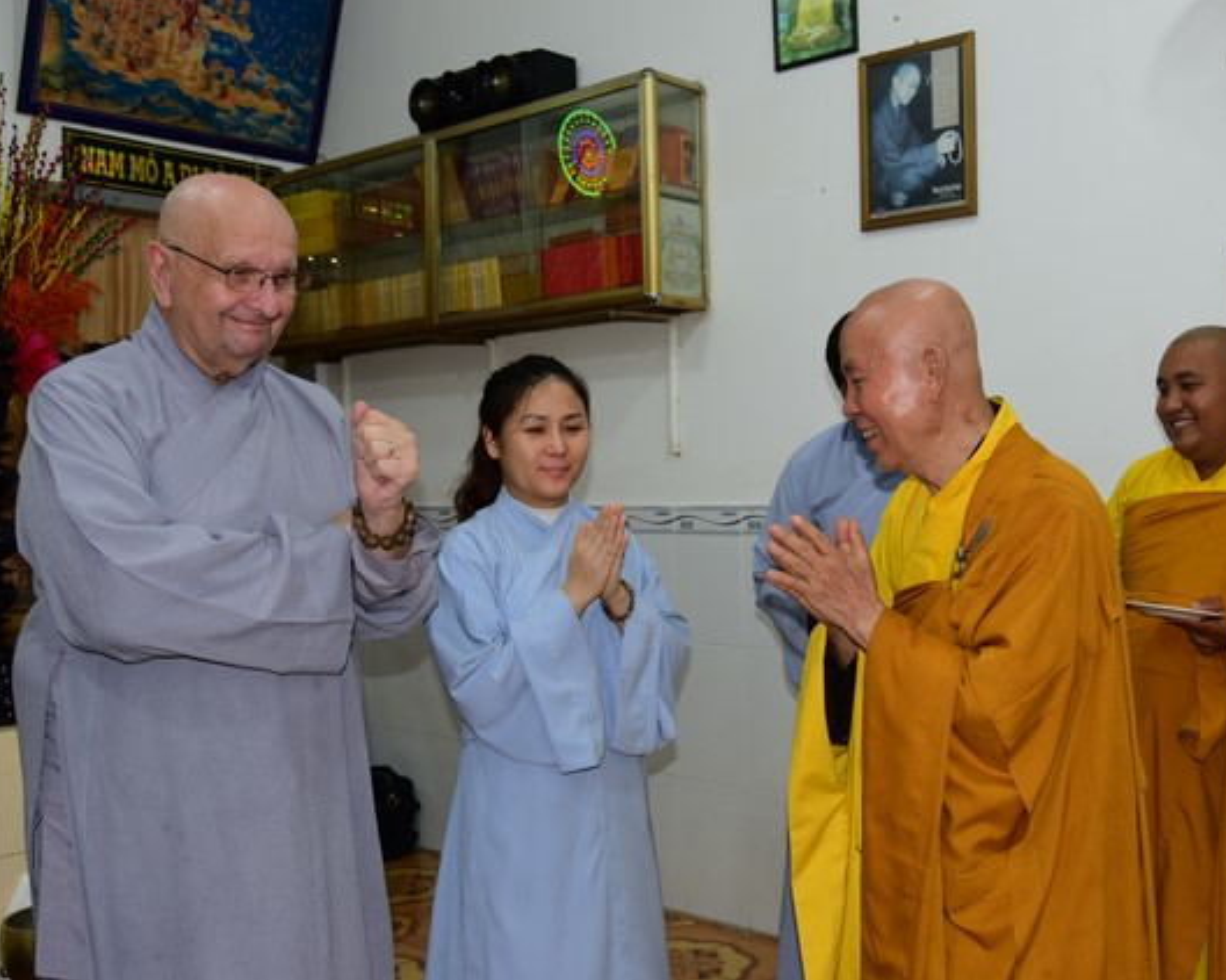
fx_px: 1342
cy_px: 481
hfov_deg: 48.9
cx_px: 711
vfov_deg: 40.1
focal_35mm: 37
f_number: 5
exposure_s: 1/60
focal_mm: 32
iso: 400
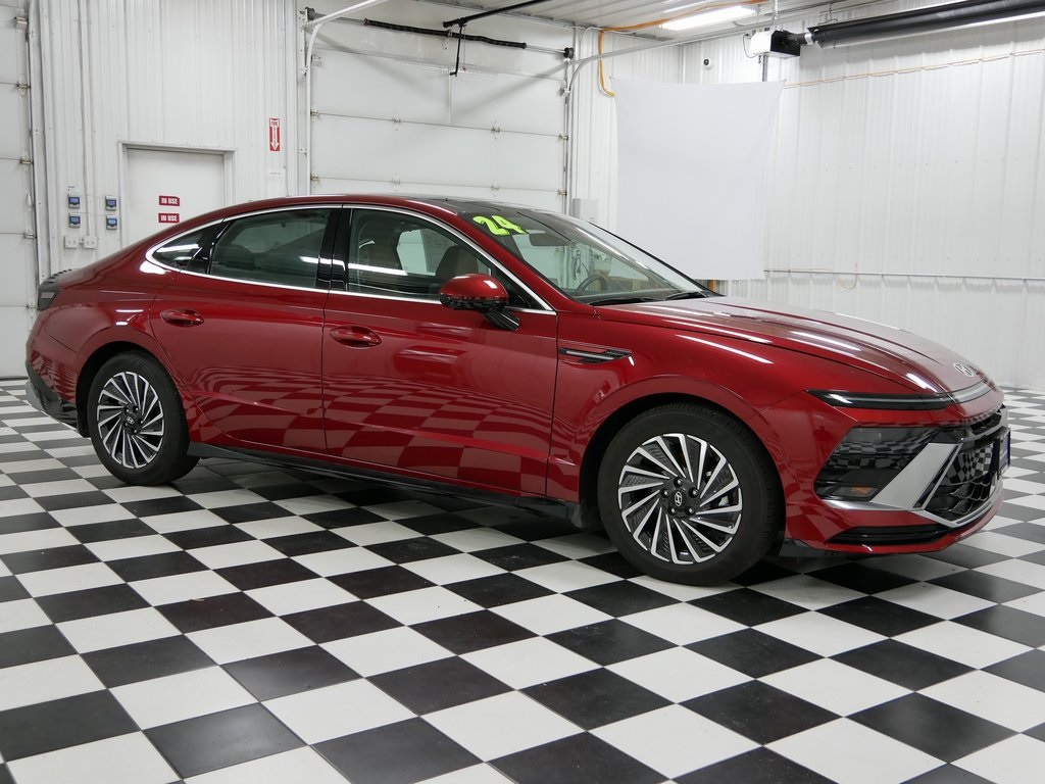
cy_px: 392
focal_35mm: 36
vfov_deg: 39.7
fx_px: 1087
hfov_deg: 51.4
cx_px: 522
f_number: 3.9
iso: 500
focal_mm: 18
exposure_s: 1/60
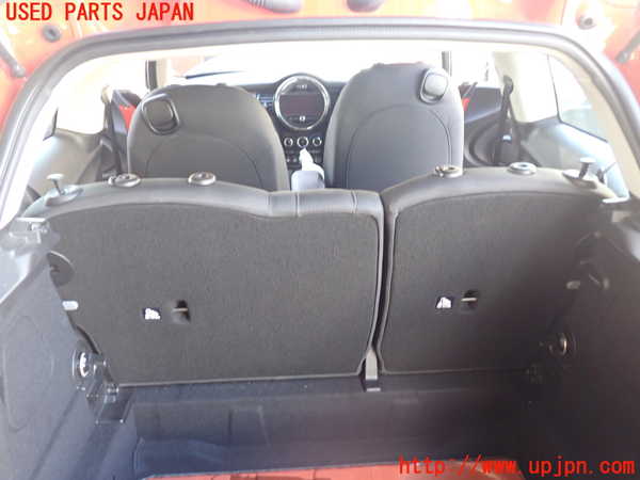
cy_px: 240
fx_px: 555
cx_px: 320
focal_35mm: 30
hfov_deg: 60.0
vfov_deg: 46.8
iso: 320
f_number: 2.3
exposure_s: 1/30
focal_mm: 5.4
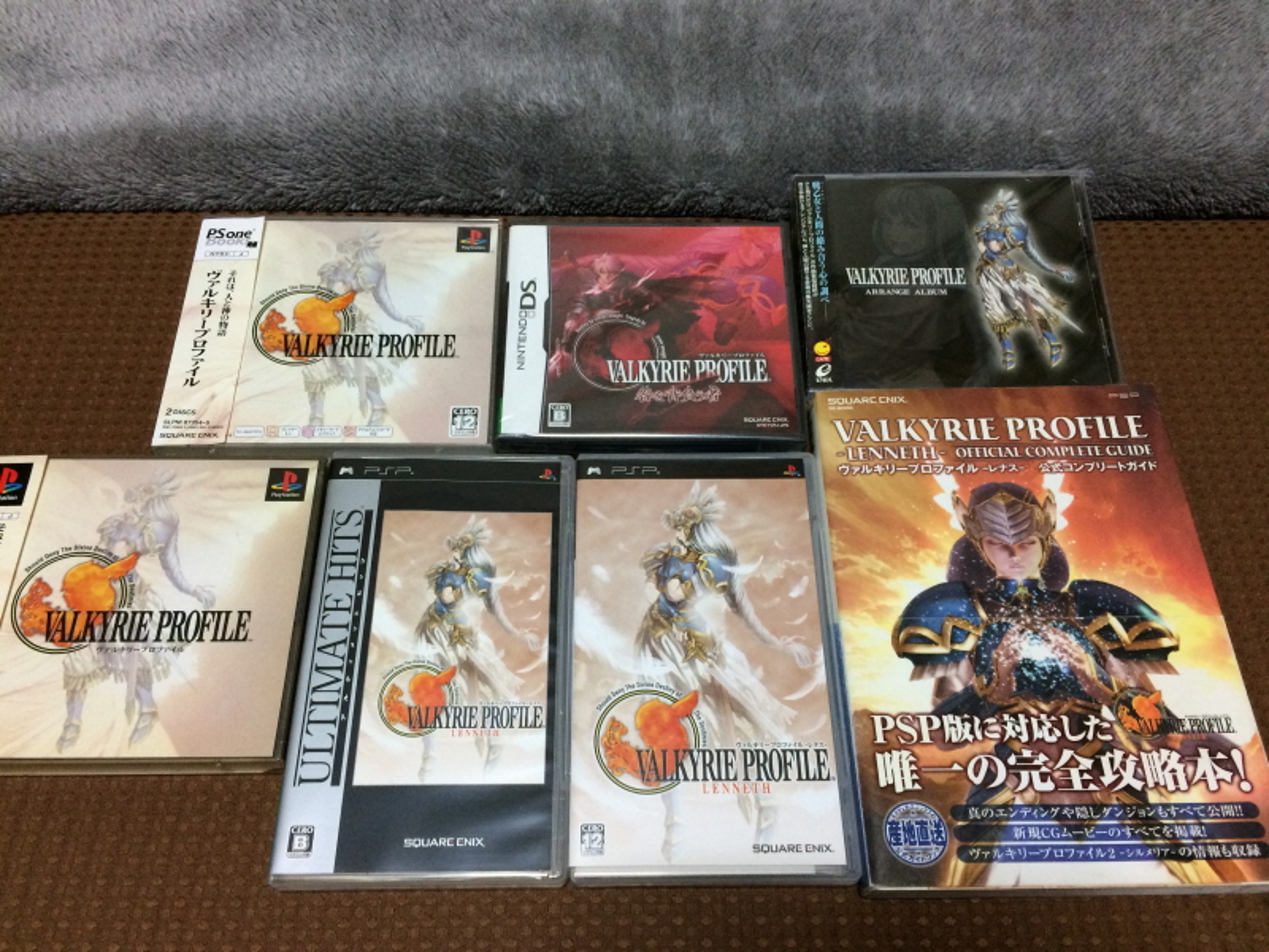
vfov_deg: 48.2
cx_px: 634
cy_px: 476
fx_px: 1063
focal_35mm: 29
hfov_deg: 61.7
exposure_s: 1/30
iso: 200
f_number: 2.2
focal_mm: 4.15
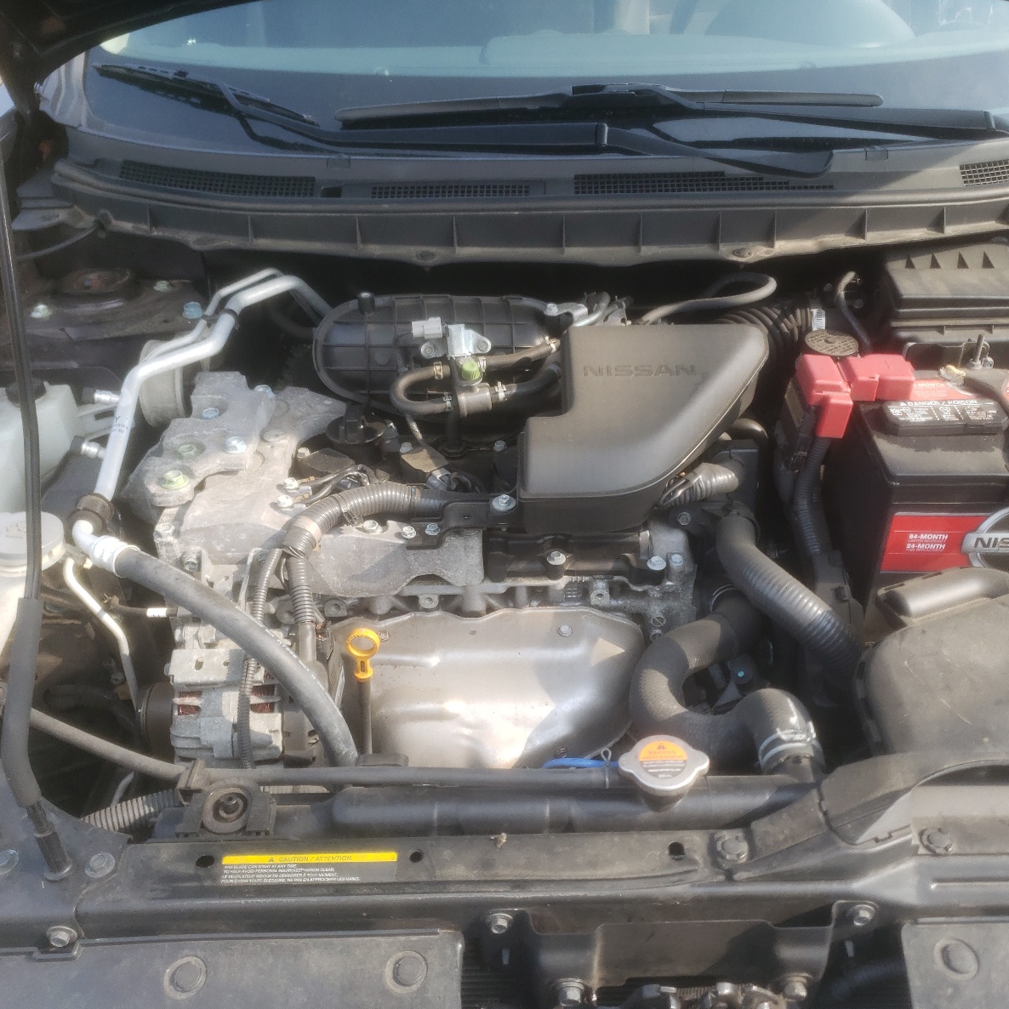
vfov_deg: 52.5
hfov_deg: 52.5
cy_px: 505
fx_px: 1022
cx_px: 535
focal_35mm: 31
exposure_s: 1/556
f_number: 1.5
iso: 50
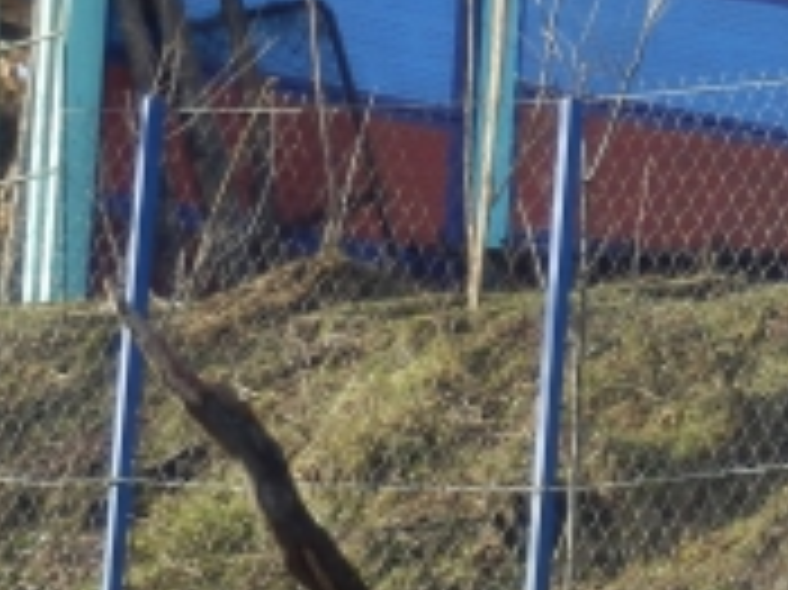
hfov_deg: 3.1
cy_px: 1175
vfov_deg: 2.3
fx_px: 14332
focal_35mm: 630
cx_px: 1067
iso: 80
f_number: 5.8
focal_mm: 24.4
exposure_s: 1/125
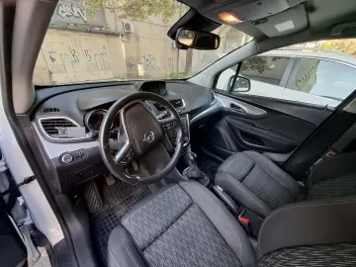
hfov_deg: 106.2
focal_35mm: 13
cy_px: 134
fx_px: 134
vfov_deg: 89.9
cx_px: 178
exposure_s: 1/50
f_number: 2.2
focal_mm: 1.74
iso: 64
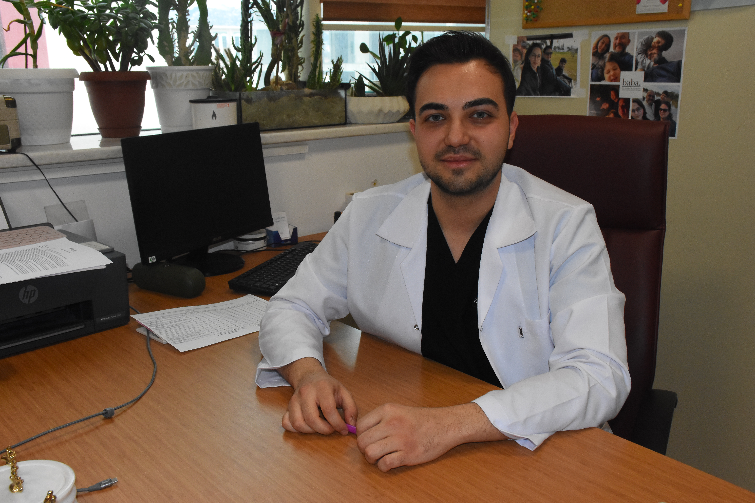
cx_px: 378
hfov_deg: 55.1
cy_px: 252
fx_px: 723
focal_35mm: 34
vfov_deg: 38.4
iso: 2500
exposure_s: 1/125
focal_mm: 23
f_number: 10
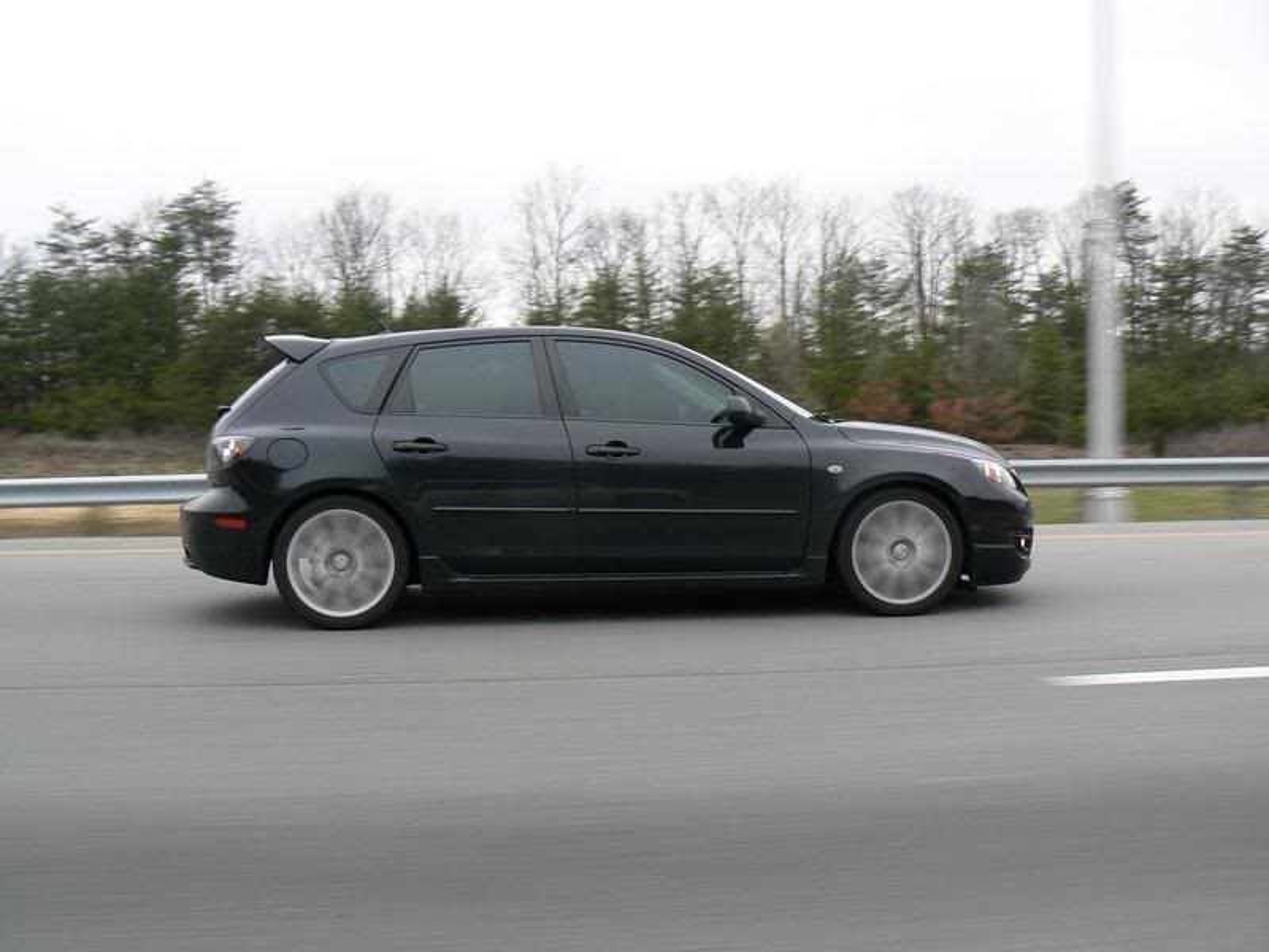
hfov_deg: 51.4
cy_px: 476
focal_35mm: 36
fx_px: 1320
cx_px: 634
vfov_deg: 39.7
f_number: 4.5
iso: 80
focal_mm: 6
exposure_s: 1/100
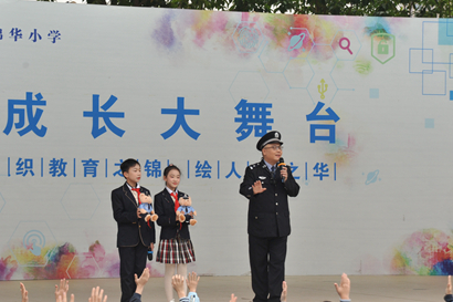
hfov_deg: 17.9
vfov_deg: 12.0
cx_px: 166
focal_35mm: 114
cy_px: 162
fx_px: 1434
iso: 1000
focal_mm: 85
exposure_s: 1/160
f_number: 7.1
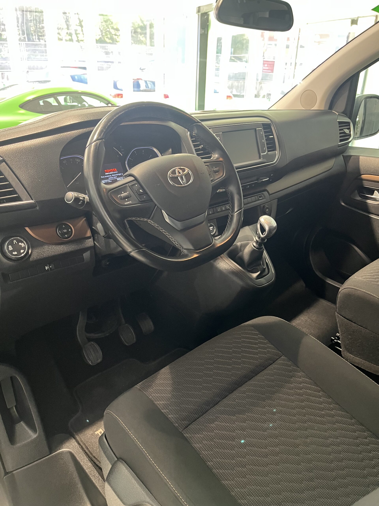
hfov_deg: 53.1
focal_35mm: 26
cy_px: 253
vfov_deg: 67.3
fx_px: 380
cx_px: 190
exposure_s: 1/60
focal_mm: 5.1
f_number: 1.6
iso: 200
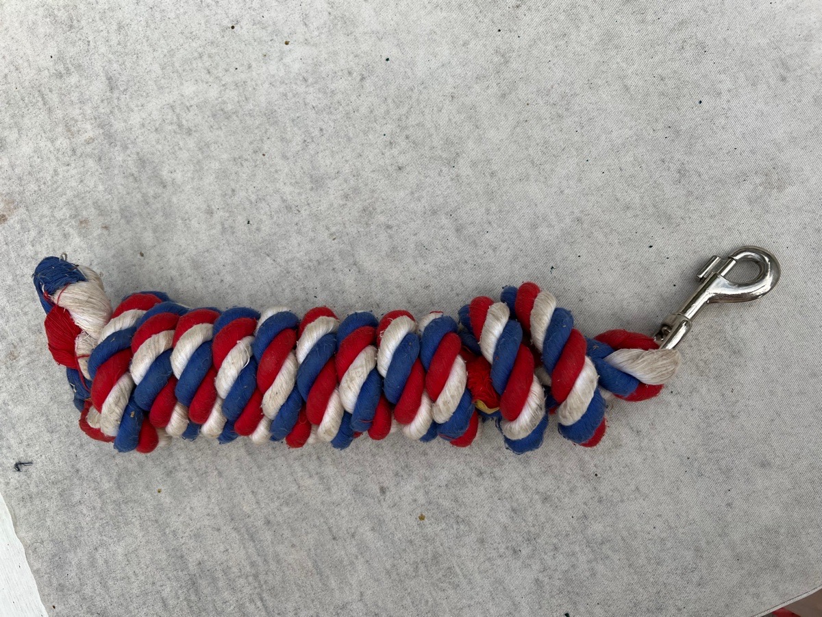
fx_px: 617
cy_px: 308
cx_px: 411
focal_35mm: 26
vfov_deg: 53.1
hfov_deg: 67.3
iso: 50
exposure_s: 1/4444
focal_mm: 5.7
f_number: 1.5
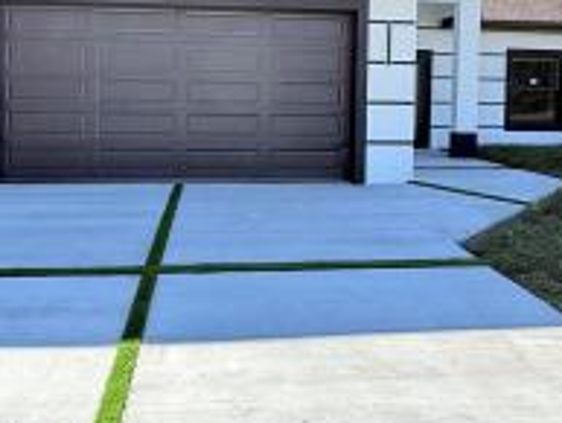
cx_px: 256
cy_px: 111
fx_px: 471
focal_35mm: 29
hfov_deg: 61.5
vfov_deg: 46.7
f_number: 2.2
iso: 64
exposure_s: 1/602
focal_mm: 2.22
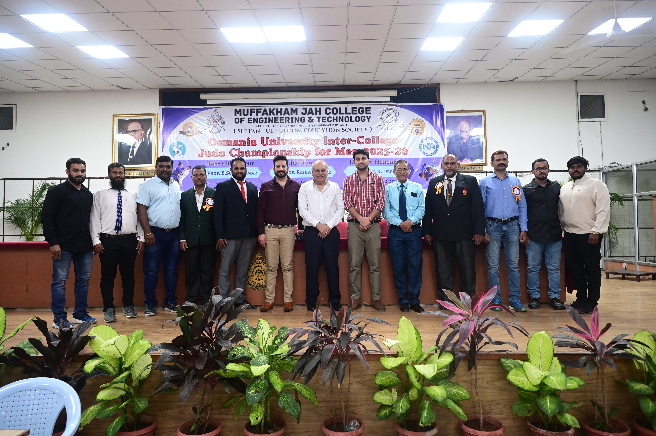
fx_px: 437
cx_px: 328
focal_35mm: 24
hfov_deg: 73.8
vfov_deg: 53.1
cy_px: 218
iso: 2000
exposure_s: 1/100
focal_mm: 24
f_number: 4
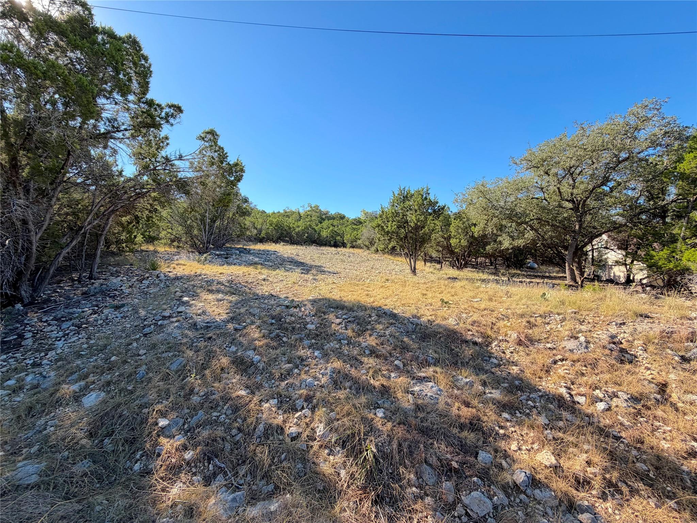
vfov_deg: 85.7
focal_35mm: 14
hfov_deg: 102.1
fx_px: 282
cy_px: 262
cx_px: 348
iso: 40
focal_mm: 2.22
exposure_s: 1/686
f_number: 2.2
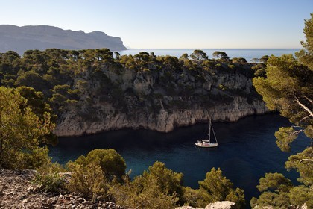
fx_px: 235
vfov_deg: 47.9
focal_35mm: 27
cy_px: 104
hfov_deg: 67.4
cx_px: 156
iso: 200
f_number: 11
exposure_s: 1/250
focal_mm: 27
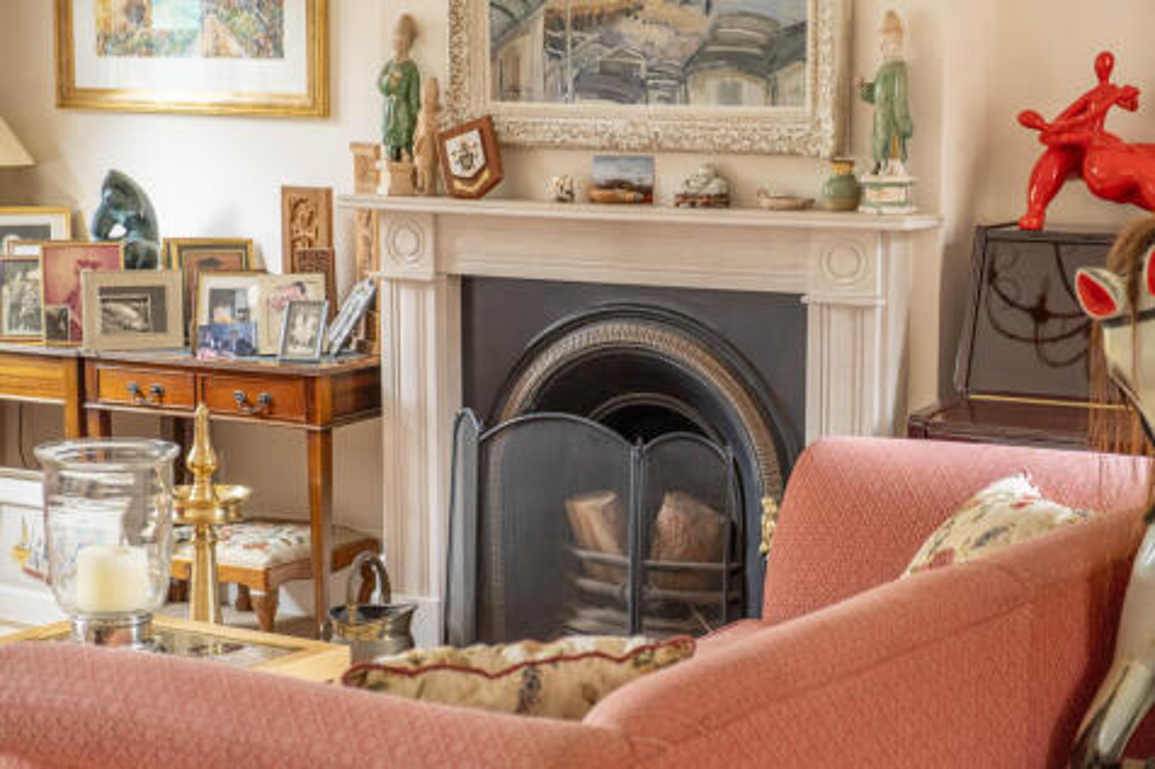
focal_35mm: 76
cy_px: 384
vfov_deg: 17.9
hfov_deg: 26.7
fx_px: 2437
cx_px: 578
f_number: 4
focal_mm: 50.5
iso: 320
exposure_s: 1/13
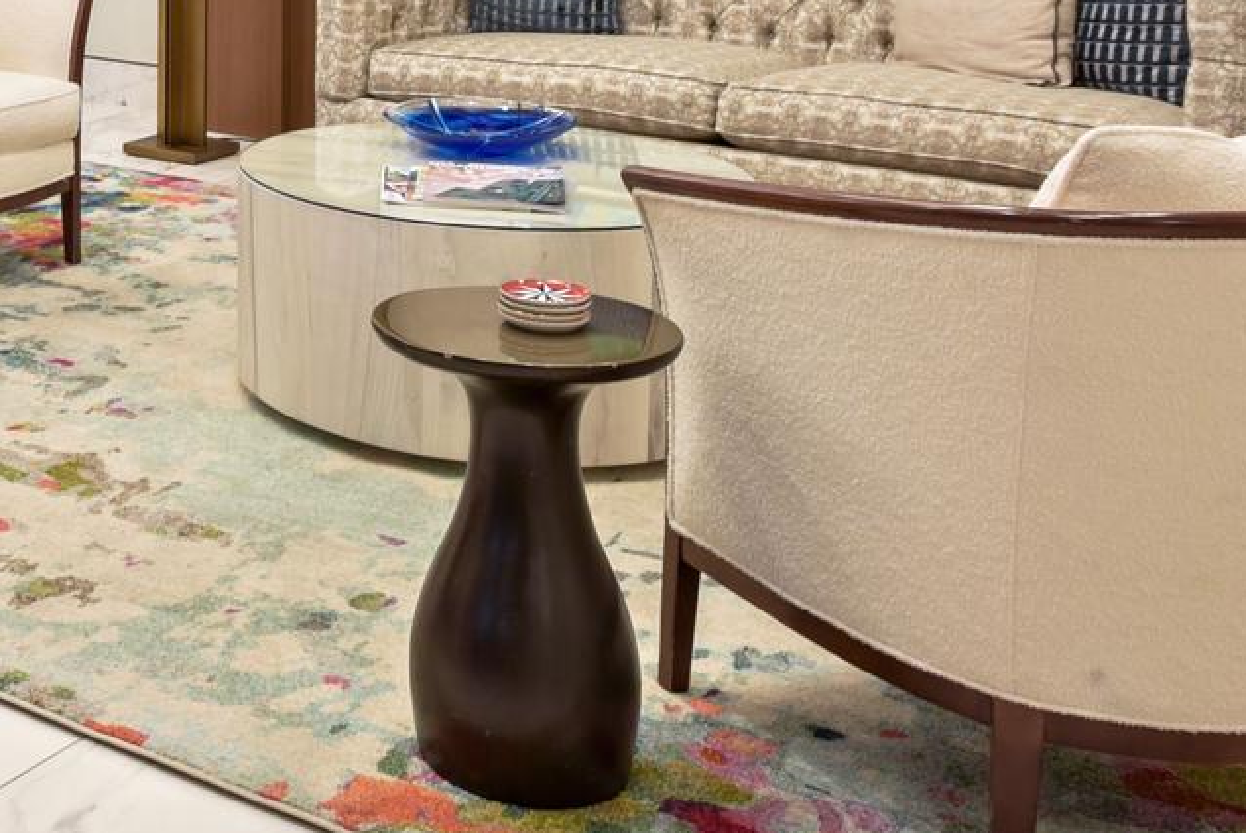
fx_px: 1905
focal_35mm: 55
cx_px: -159
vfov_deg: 22.1
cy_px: -249
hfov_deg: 31.6
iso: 200
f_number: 8
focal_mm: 17
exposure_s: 1/2.5
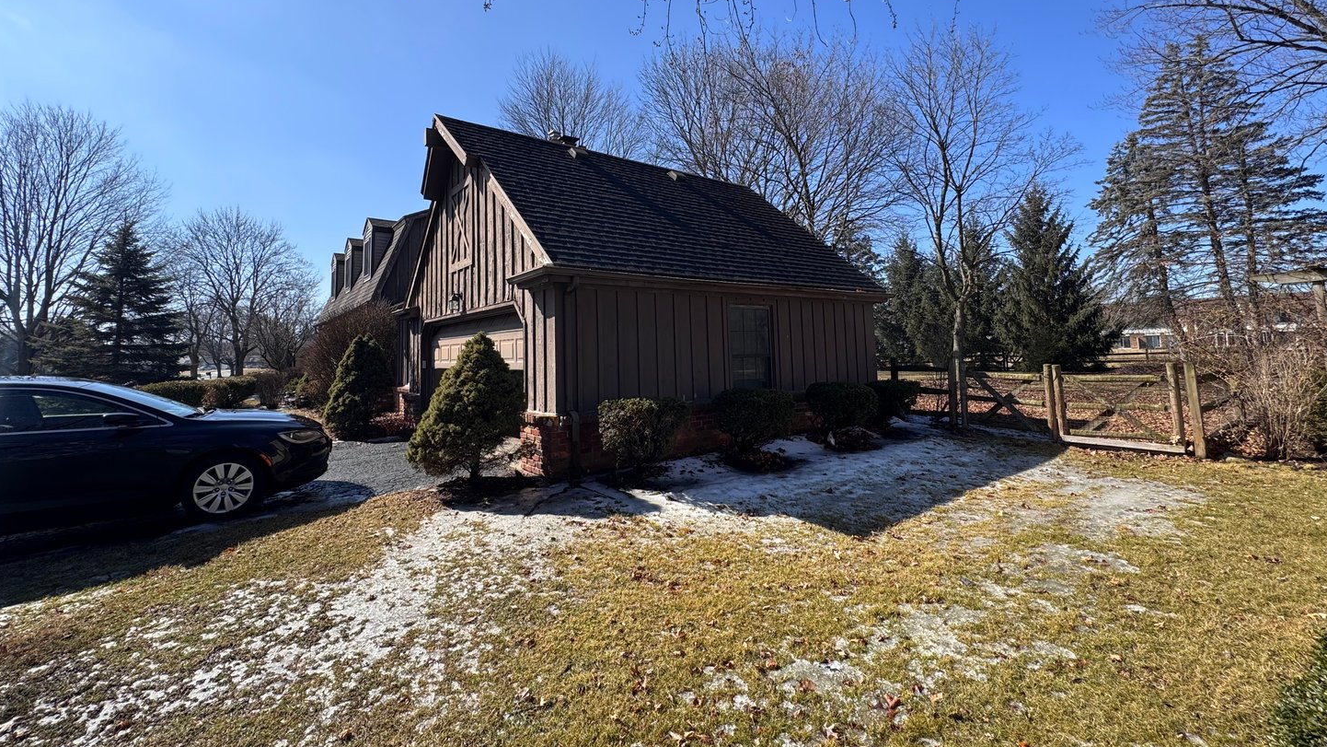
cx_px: 648
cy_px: 304
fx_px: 563
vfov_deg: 66.5
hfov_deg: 99.4
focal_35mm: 16
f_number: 2.2
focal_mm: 2.22
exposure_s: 1/756
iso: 40
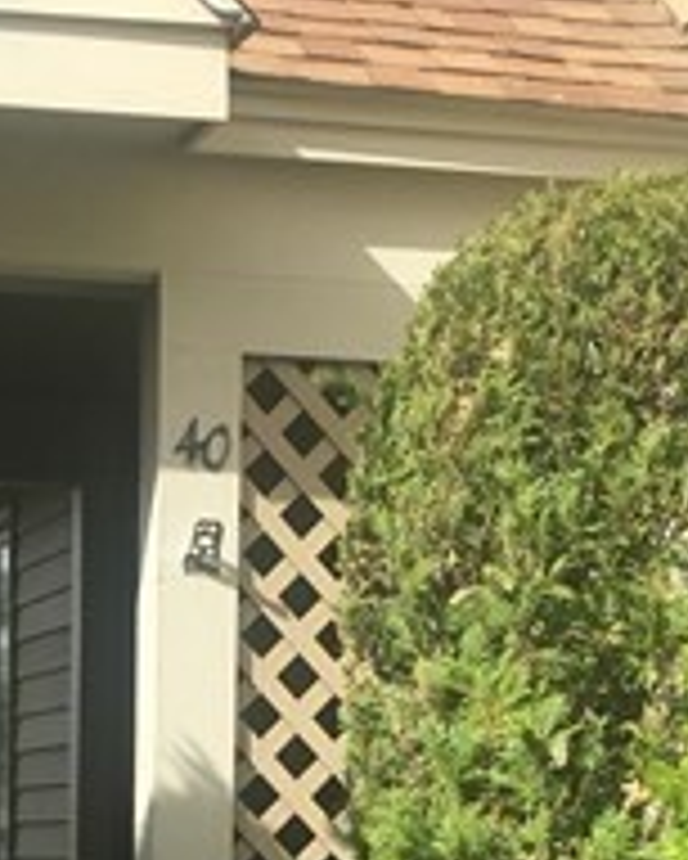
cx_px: 202
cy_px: 1202
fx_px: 2899
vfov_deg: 15.8
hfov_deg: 13.5
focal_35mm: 114
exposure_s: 1/927
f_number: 2.2
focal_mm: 4.15
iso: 25
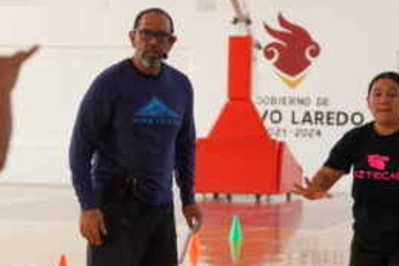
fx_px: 2251
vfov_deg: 6.8
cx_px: 157
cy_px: 207
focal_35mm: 203
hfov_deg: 10.1
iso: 1600
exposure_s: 1/500
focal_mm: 70
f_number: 4
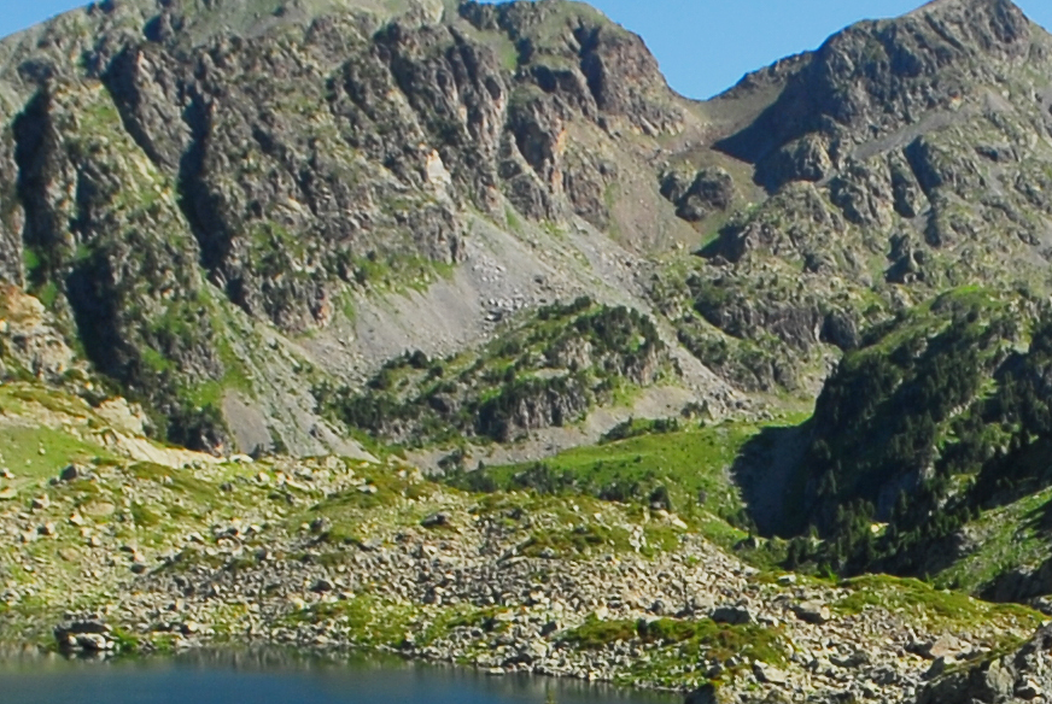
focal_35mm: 113
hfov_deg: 17.9
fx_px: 3313
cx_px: 844
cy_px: 899
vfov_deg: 11.8
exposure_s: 1/90
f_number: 5
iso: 100
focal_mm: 17
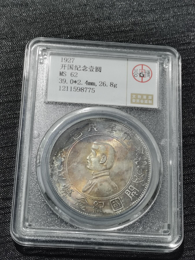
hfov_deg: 21.0
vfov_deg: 27.8
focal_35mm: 70
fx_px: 526
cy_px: 130
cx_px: 98
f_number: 1.8
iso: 80
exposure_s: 1/100
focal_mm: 5.58
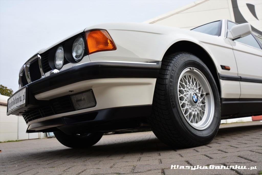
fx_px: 229
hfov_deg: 59.5
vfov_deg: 41.7
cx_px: 131
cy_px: 88
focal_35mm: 32
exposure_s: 1/50
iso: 400
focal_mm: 21
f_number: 10
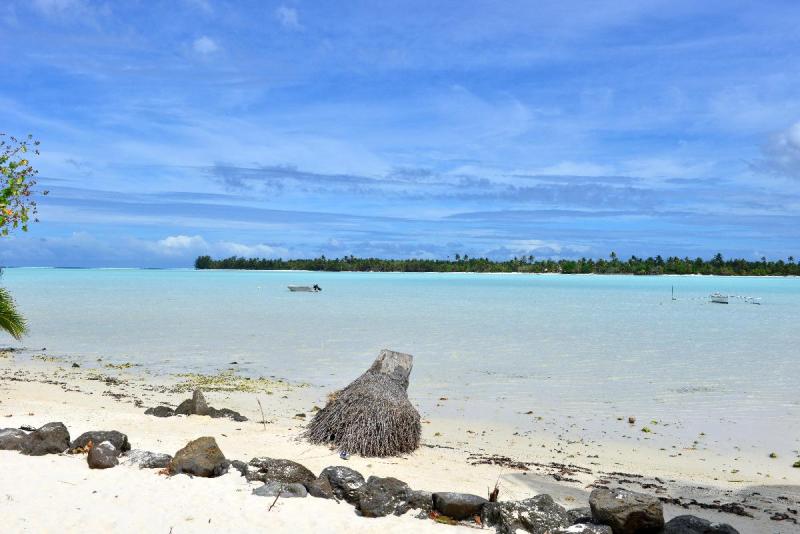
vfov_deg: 36.9
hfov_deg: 53.1
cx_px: 400
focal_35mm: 36
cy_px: 267
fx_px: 800
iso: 200
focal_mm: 36
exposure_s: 1/640
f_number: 13
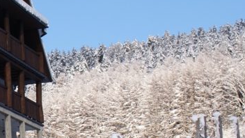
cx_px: -92
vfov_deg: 6.6
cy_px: 107
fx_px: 1189
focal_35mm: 183
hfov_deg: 11.4
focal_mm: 40
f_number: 10
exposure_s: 1/160
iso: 100
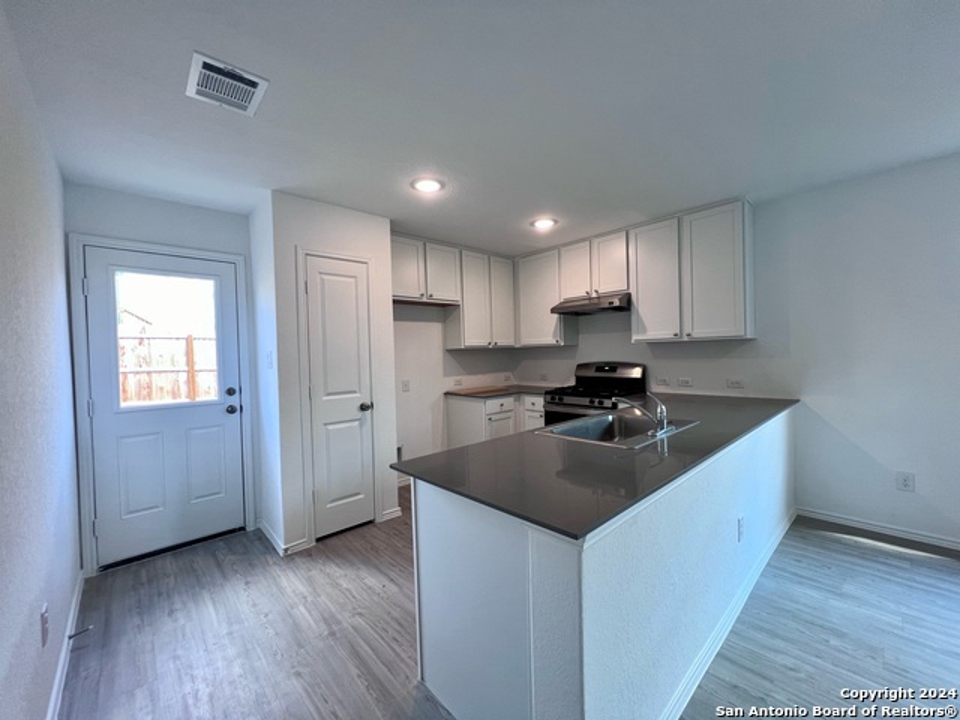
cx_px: 480
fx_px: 361
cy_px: 360
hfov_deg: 106.2
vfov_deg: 89.9
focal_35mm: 13
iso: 125
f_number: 1.8
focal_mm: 1.57
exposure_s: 1/120
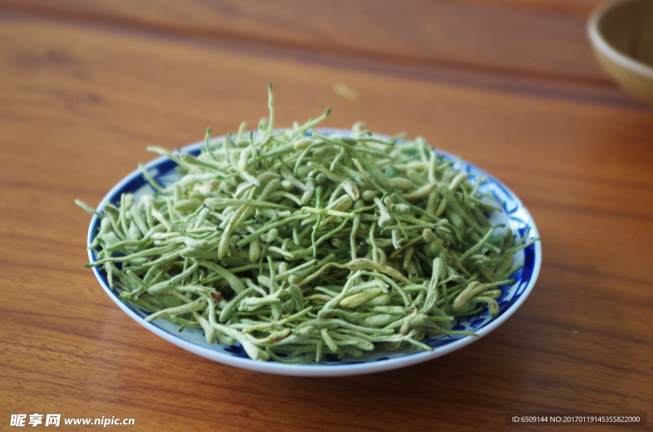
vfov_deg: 16.6
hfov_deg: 24.8
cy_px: 216
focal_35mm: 82
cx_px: 326
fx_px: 1484
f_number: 5.6
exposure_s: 1/100
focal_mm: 55
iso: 800
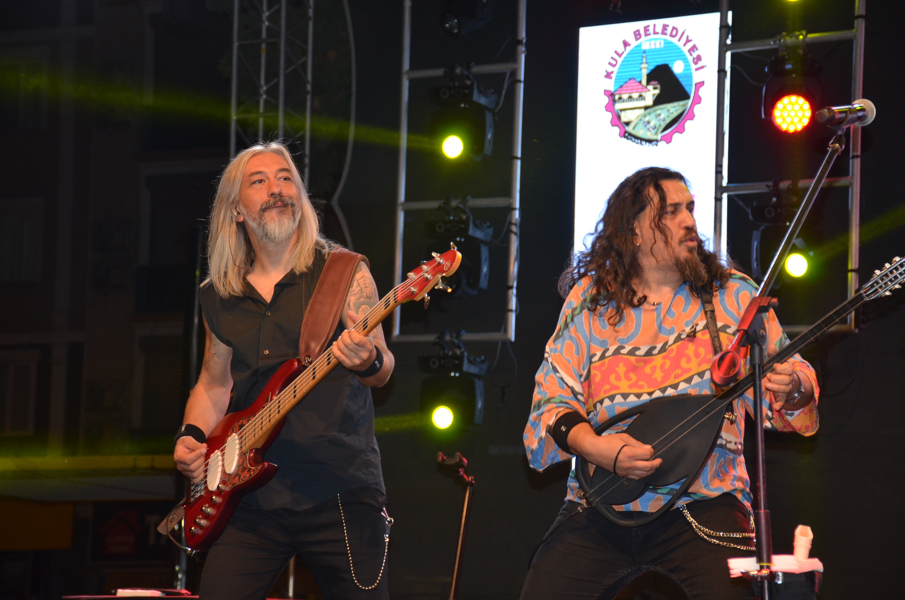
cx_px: 452
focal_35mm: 93
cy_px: 300
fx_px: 2333
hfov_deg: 22.0
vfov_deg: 14.6
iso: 560
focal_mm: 62
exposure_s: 1/60
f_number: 5
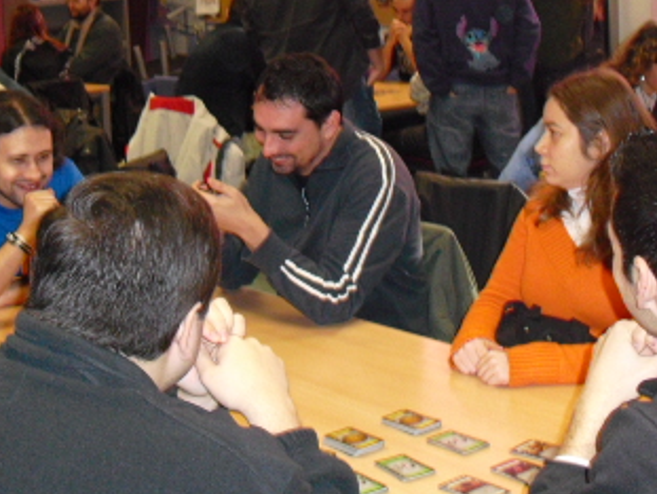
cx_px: 306
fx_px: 1406
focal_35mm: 74
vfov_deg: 19.6
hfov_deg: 26.3
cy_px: 57
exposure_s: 1/60
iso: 400
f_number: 3.1
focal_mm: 6.3
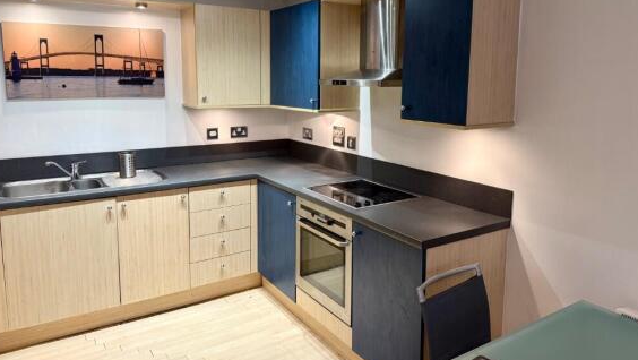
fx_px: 457
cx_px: 315
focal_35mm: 27
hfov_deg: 69.8
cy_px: 135
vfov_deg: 42.6
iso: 160
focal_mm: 6.76
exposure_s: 1/50
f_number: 1.78
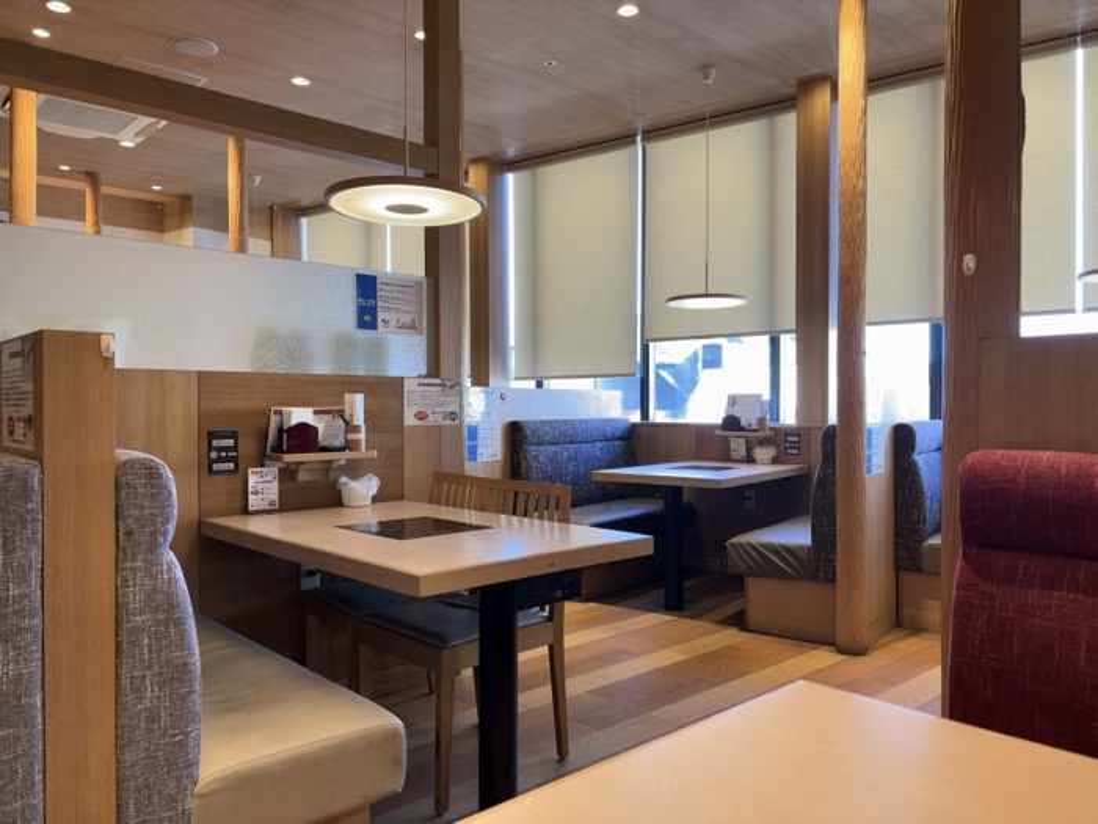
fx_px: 825
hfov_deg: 67.3
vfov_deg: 53.1
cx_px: 549
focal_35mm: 26
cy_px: 412
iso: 80
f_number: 1.6
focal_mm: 5.96
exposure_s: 1/121
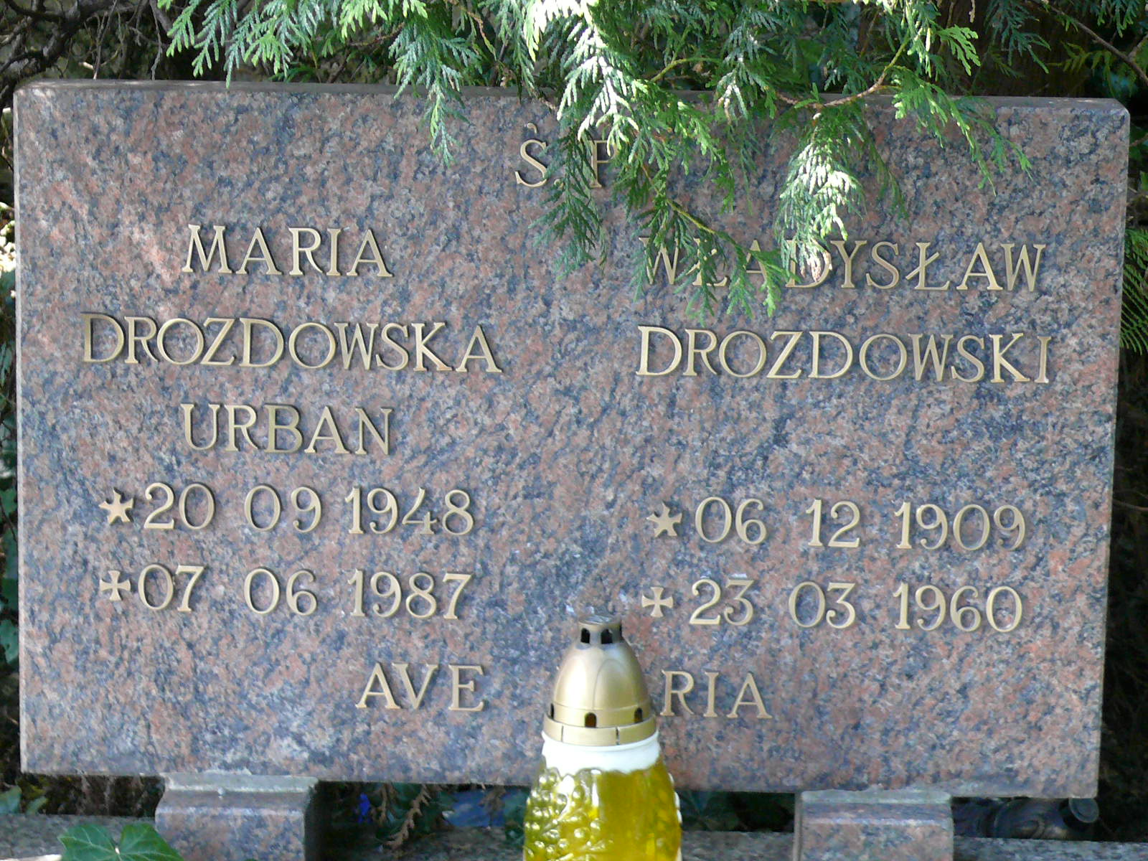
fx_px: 3416
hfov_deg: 19.1
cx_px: 574
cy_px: 430
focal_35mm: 103
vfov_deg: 14.4
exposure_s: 1/25
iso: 200
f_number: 3.2
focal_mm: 13.5
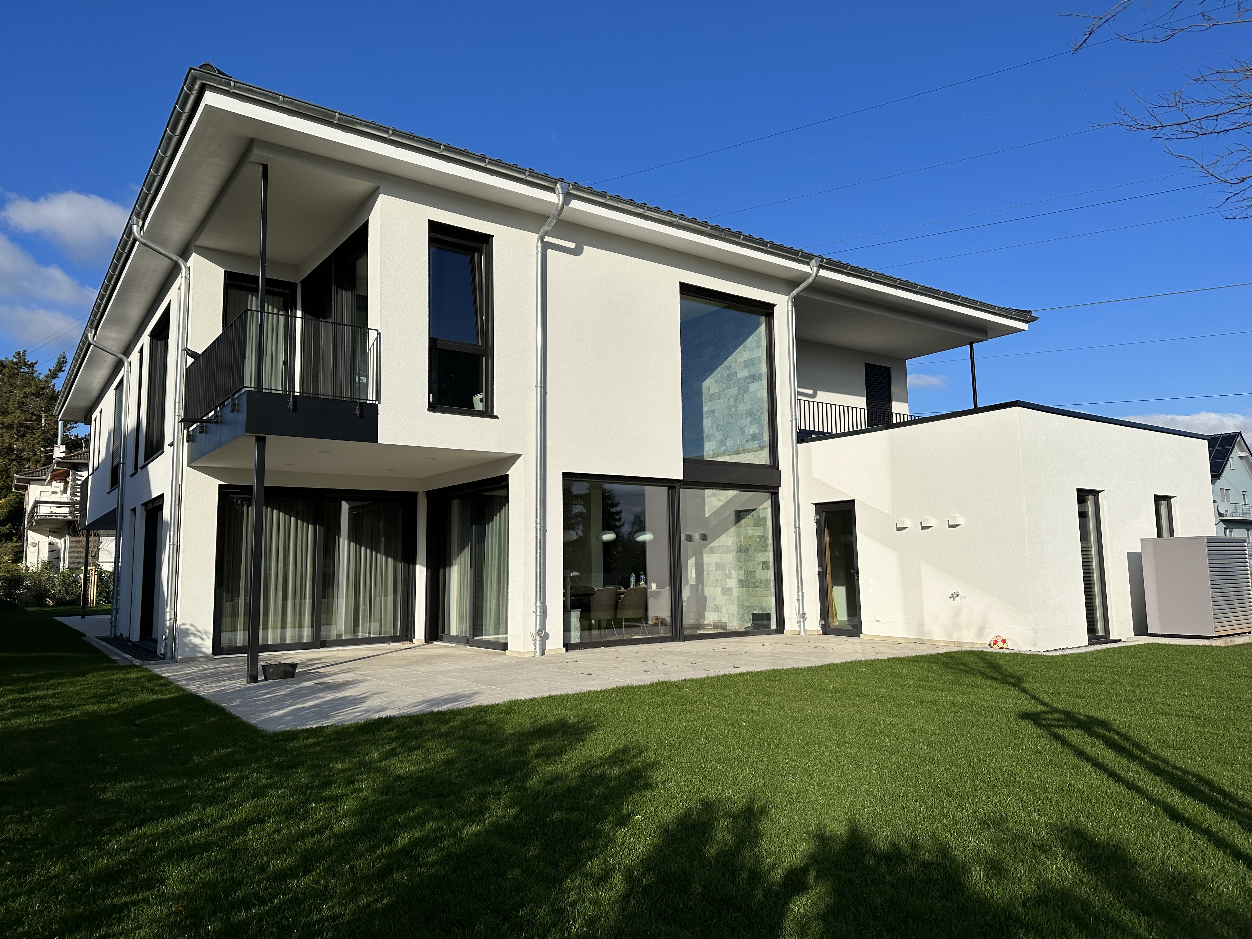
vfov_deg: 56.8
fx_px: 868
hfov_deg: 71.6
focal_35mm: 24
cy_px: 470
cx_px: 626
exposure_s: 1/7576
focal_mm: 6.86
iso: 80
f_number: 1.78
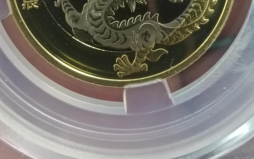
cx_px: 129
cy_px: -31
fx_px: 644
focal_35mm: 93
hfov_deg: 22.3
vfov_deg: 13.7
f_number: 1.8
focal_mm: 3.98
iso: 500
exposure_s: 1/33.3
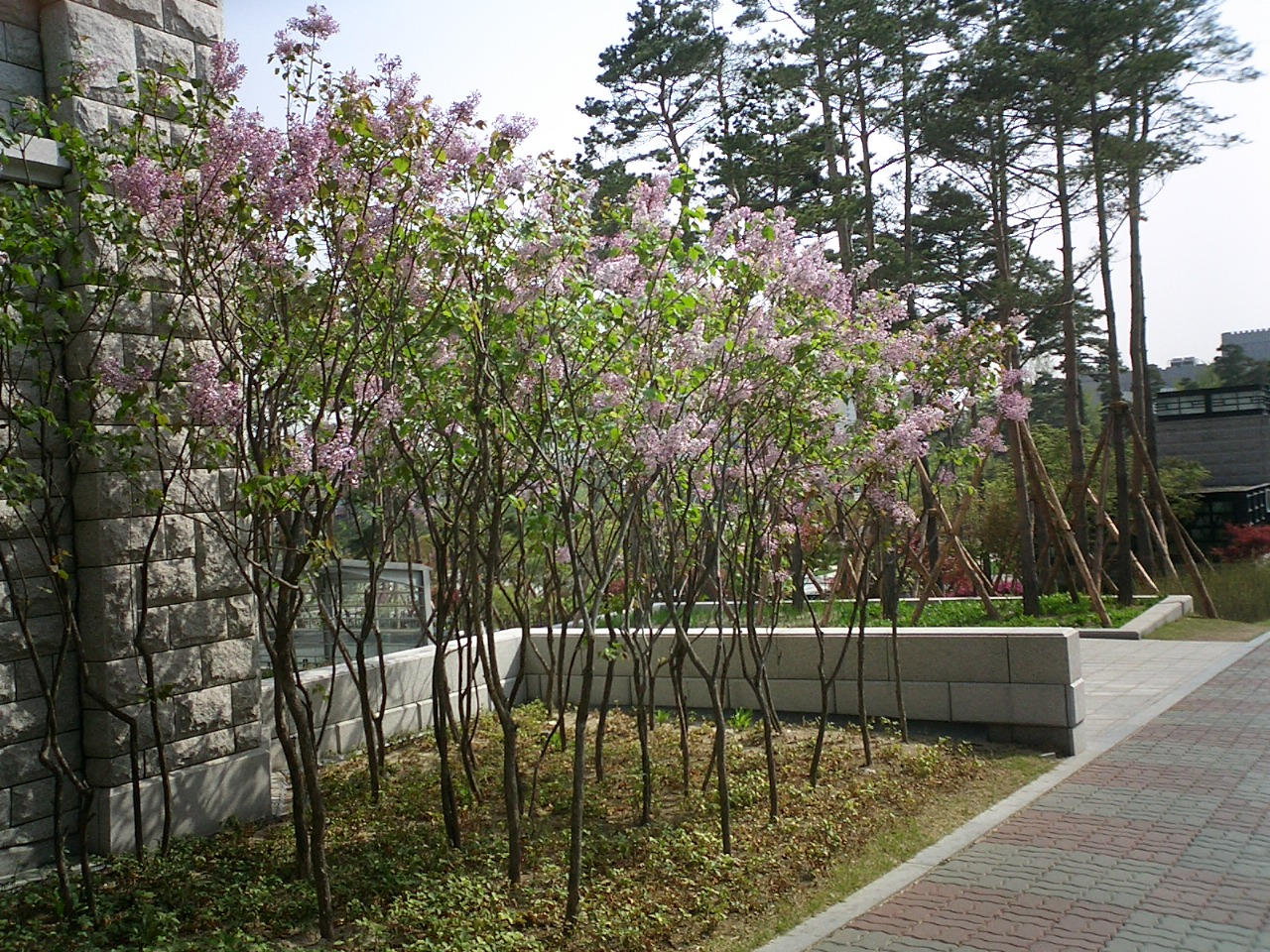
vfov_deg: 38.7
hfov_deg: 50.1
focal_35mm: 37
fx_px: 1357
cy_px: 476
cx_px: 635
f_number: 3.5
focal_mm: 5.6
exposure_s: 1/800
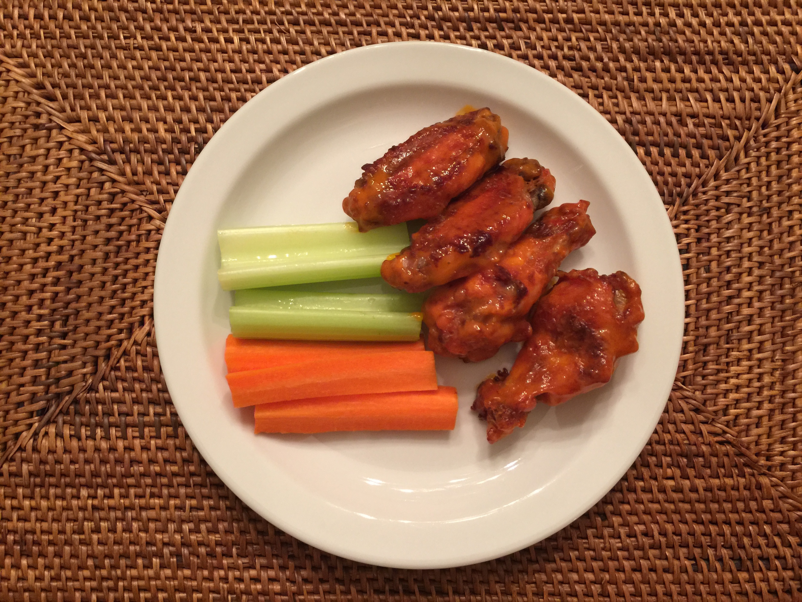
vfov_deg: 48.2
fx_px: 672
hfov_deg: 61.7
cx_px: 401
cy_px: 301
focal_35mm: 29
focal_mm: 4.15
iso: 80
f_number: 2.2
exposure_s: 1/15
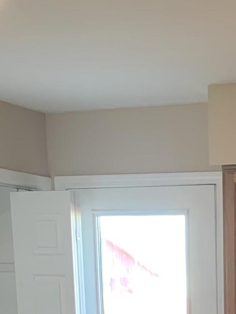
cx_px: 297
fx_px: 800
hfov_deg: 16.0
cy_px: 496
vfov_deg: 19.0
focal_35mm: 88
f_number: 1.8
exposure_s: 1/60
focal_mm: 4.25
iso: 100
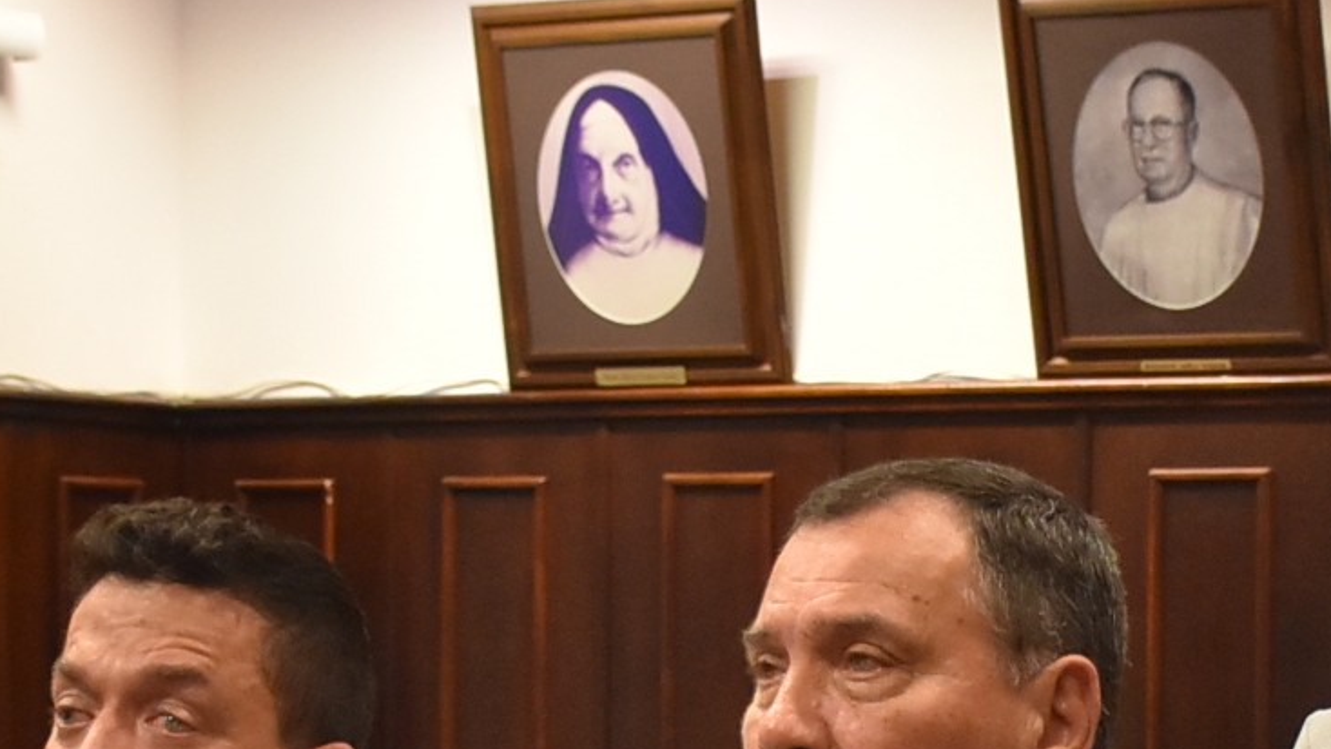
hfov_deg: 15.1
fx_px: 4977
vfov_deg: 8.5
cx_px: 1068
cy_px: 934
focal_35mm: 141
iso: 1250
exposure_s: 1/60
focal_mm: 22
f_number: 3.5
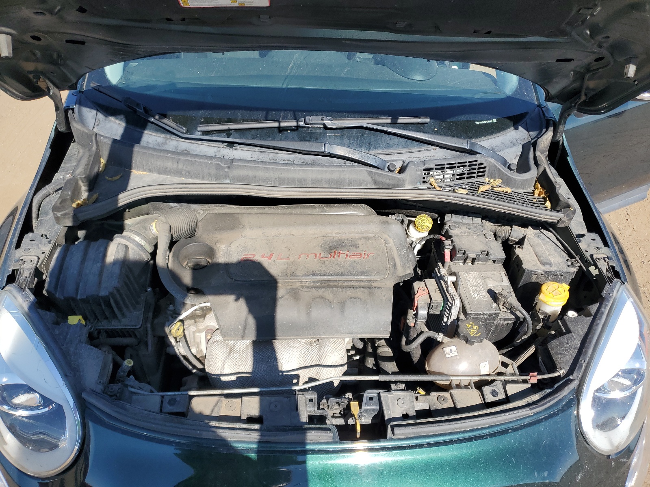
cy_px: 244
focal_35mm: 26
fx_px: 488
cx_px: 325
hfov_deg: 67.3
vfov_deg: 53.1
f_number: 1.5
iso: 50
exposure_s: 1/1667
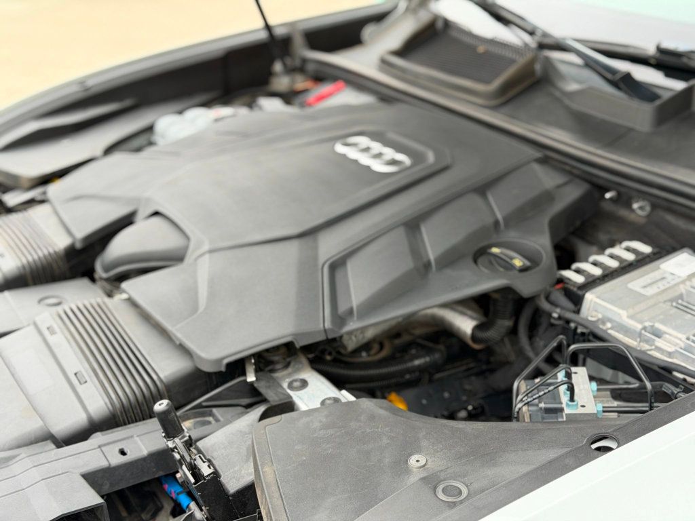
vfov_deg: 30.3
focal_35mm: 48
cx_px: 348
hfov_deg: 39.7
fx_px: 964
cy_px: 260
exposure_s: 1/553
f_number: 1.78
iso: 100
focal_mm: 6.76
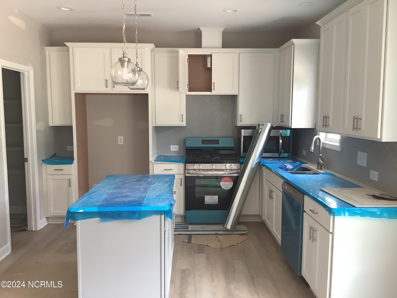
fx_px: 356
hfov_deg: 58.4
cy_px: 149
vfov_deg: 45.4
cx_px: 198
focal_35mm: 31
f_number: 2.4
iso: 160
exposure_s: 1/60
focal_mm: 3.3
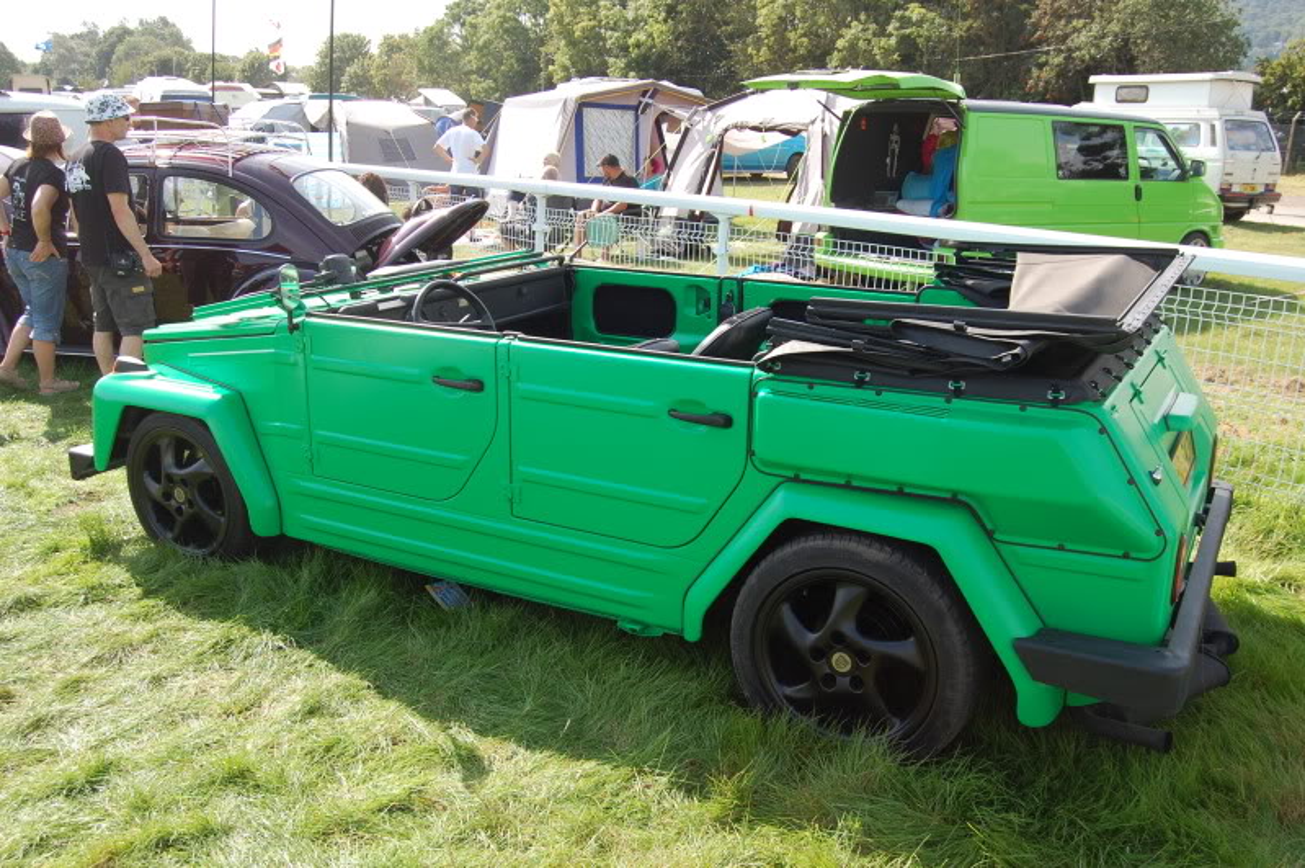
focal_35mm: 33
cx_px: 652
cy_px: 434
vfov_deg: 39.9
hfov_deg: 57.3
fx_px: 1195
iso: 200
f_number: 6.3
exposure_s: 1/160
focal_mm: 22
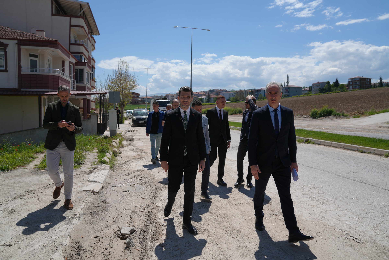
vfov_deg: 49.6
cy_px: 130
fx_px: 281
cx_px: 194
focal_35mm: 26
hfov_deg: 69.4
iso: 100
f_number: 4.5
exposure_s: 1/1600
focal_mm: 26
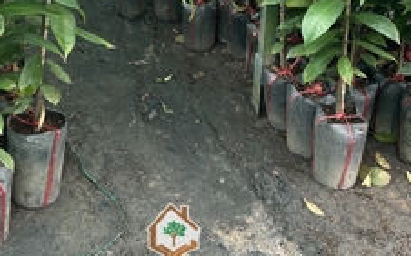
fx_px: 605
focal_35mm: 54
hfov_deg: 37.5
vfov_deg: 22.6
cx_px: 173
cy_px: -27
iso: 100
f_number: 1.78
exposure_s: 1/137
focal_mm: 6.86
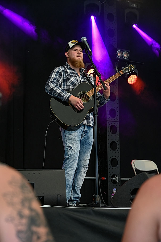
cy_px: 121
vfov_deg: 20.0
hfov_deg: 13.4
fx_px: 684
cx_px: 80
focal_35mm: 102
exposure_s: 1/320
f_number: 5.6
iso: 800
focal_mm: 68
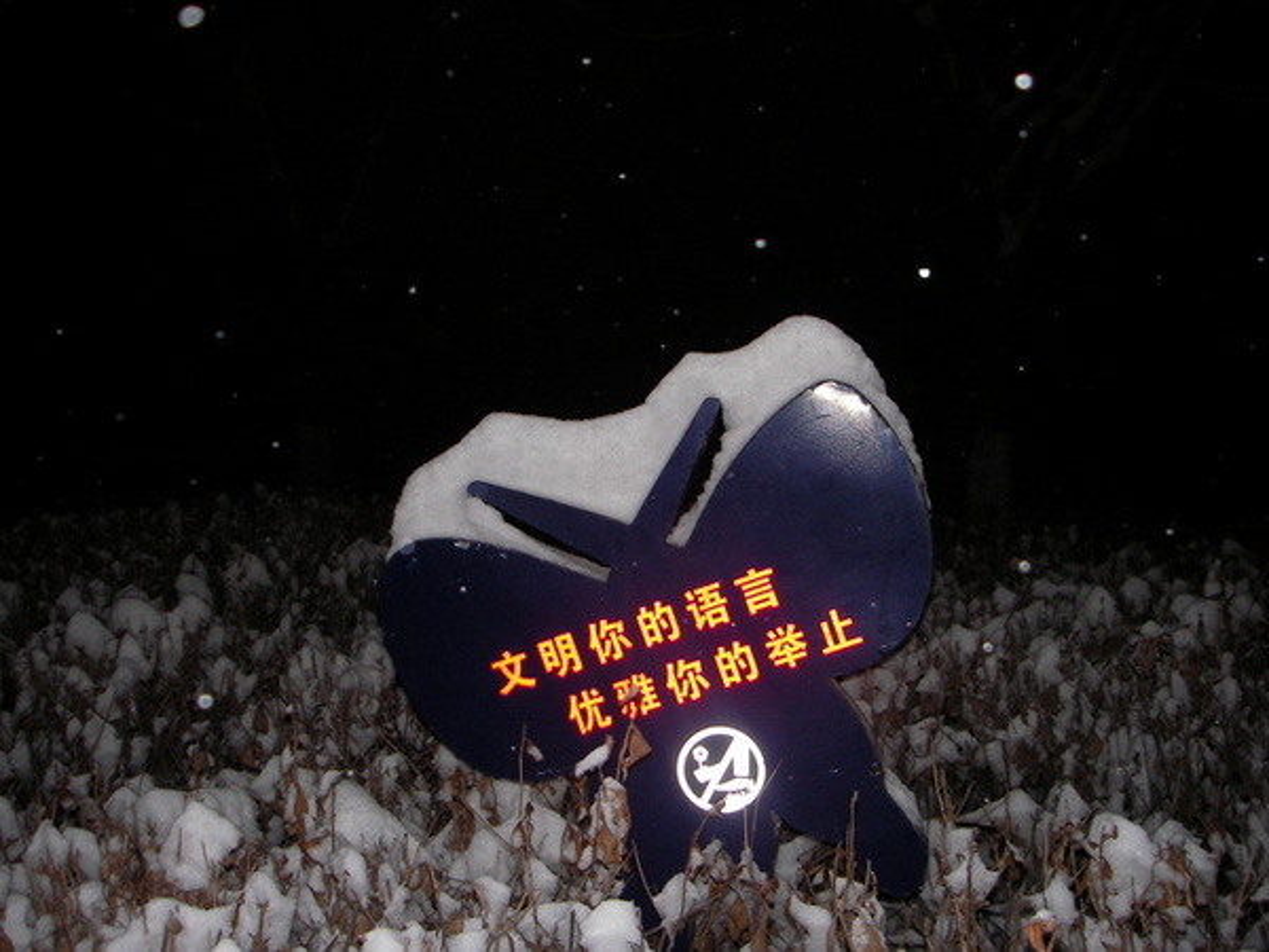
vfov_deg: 37.7
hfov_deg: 49.0
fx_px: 1393
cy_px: 476
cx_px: 634
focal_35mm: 38
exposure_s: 1/30
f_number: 3.3
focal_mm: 6.3
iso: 100
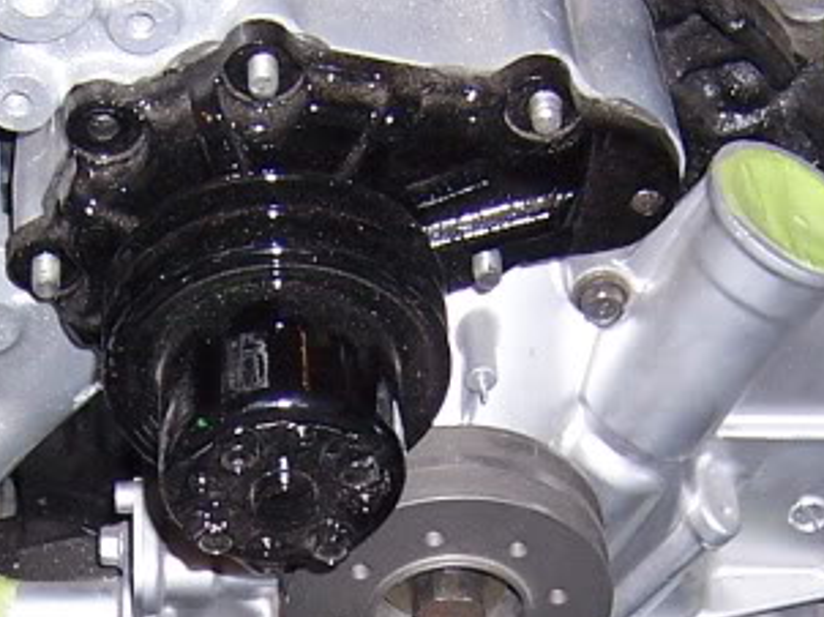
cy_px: 849
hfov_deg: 17.5
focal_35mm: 112
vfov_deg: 12.7
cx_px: 243
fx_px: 2664
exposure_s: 1/60
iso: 80
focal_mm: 5.5
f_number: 2.8
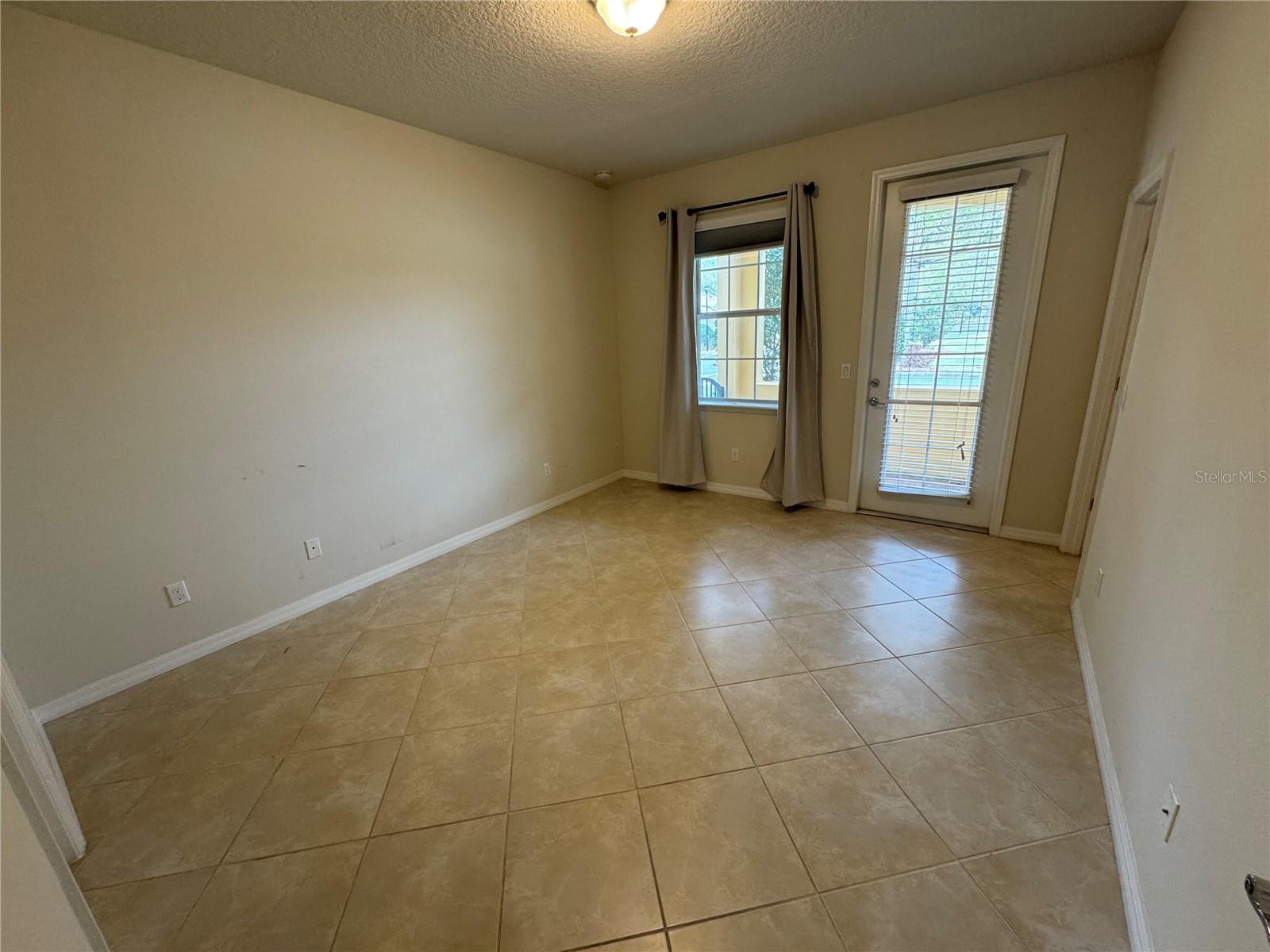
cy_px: 476
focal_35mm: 14
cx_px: 635
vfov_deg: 85.7
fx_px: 514
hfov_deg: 102.1
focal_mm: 2.22
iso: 200
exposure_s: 1/120
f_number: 2.2
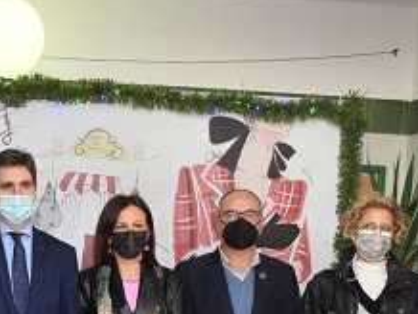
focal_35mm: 71
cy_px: 320
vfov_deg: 20.0
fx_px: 860
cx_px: 45
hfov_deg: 26.4
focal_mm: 21
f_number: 5
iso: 800
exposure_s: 1/100
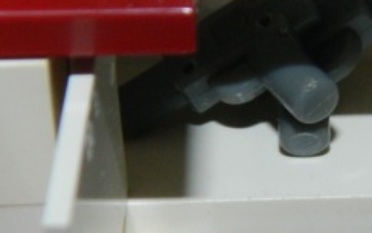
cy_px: 216
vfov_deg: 6.6
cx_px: 331
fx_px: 2009
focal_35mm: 198
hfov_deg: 10.5
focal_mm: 10.2
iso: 200
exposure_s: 1/50
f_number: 10.7
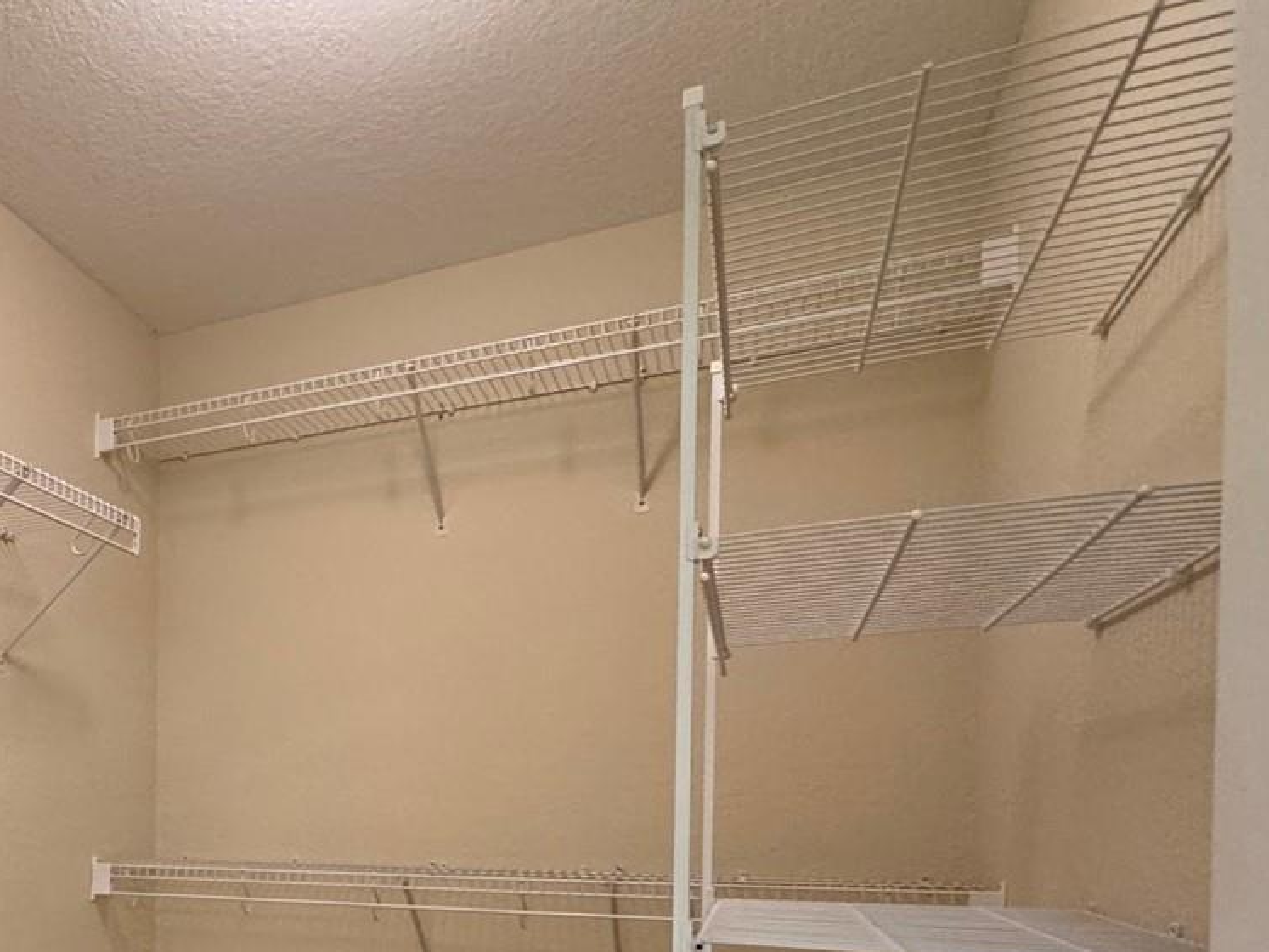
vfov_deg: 43.1
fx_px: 1100
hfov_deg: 53.5
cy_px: 843
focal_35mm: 30
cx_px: 160
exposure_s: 1/60
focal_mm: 2.22
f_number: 2.2
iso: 400
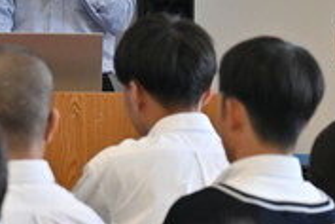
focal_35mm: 672
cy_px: -64
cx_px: 28
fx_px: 6253
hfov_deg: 3.1
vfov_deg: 2.0
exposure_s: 1/250
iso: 1600
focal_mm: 150
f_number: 6.3
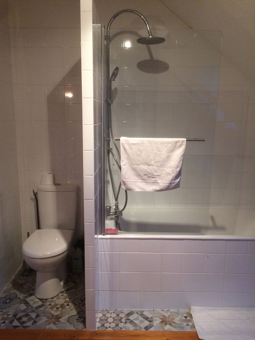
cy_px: 170
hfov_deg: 48.2
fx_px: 285
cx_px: 128
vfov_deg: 61.7
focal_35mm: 29
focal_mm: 4.15
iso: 250
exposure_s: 1/33
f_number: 2.2
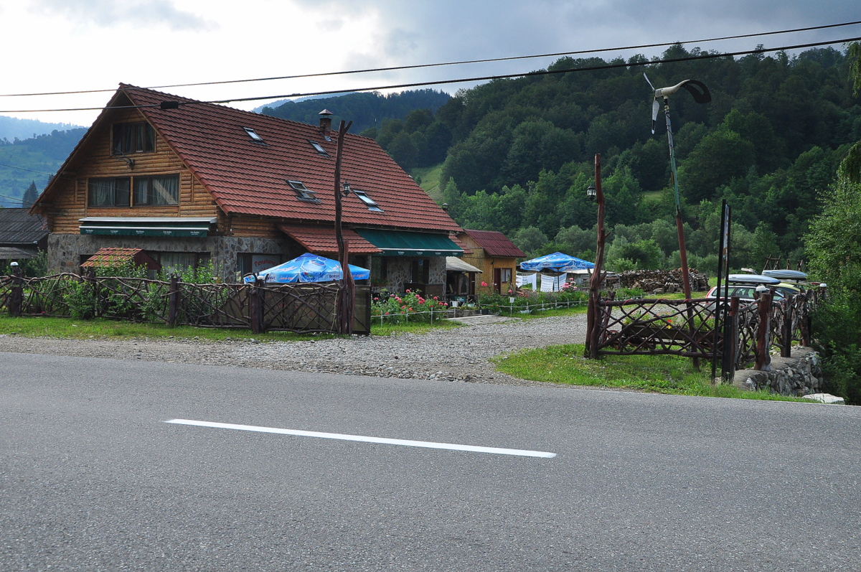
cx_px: 430
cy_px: 286
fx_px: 788
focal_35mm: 33
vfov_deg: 39.9
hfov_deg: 57.3
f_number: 10
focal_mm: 22
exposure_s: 1/400
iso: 400
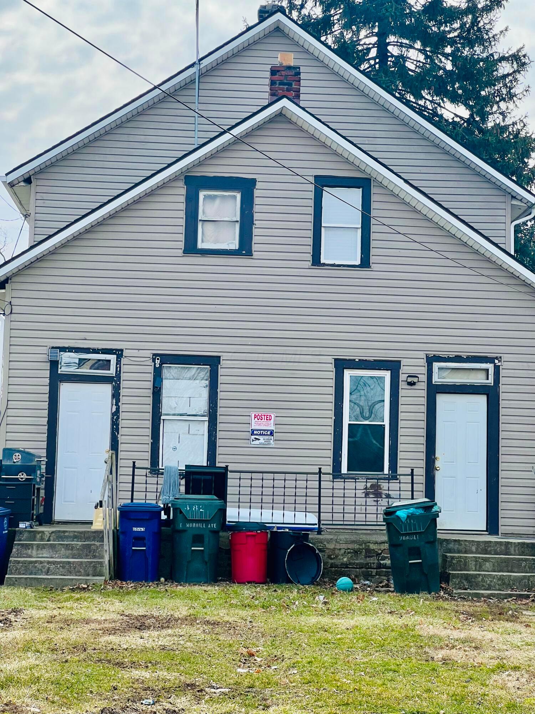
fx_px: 1587
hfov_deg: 19.1
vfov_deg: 25.3
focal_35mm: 77
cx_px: 268
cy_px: 357
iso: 32
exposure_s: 1/774
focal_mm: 9
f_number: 2.8
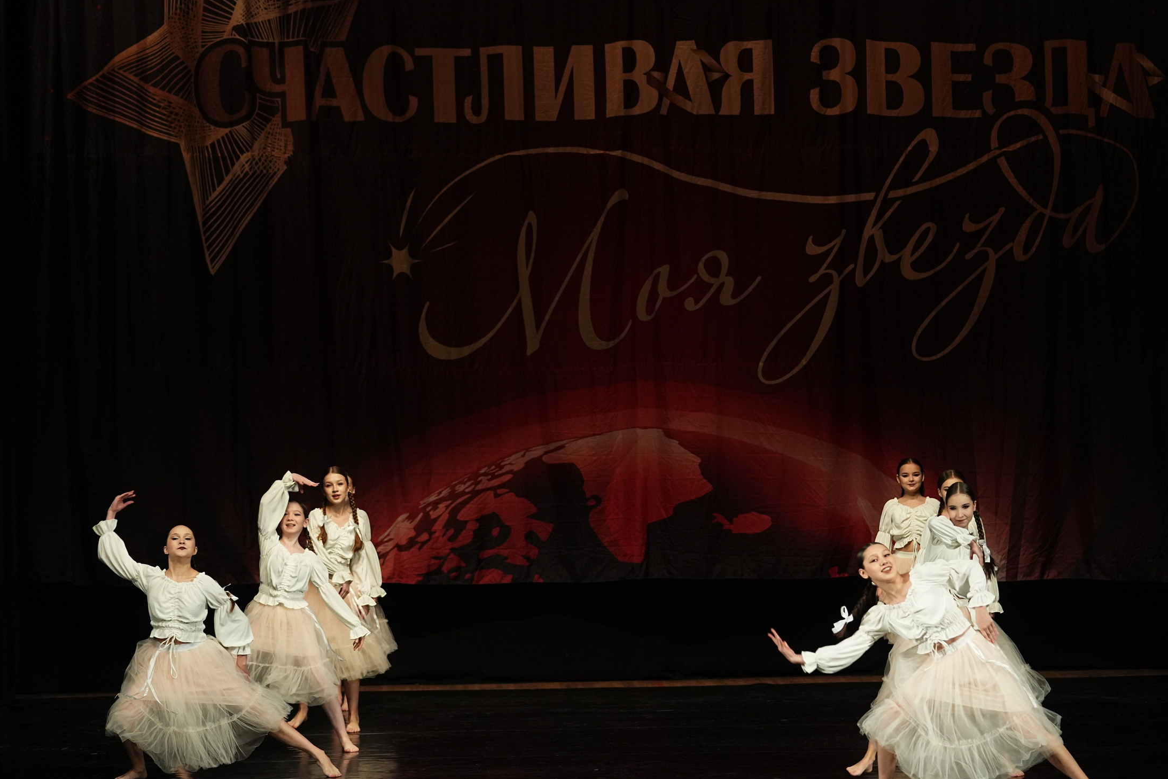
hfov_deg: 15.8
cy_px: 391
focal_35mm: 130
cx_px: 601
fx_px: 4218
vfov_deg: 10.6
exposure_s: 1/400
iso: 2500
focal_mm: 111
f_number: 2.8
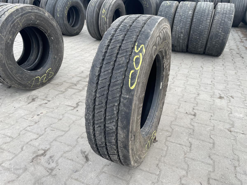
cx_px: 124
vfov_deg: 53.1
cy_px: 92
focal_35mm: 26
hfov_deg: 67.3
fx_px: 186
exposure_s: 1/277
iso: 32
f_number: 1.6
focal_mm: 4.2
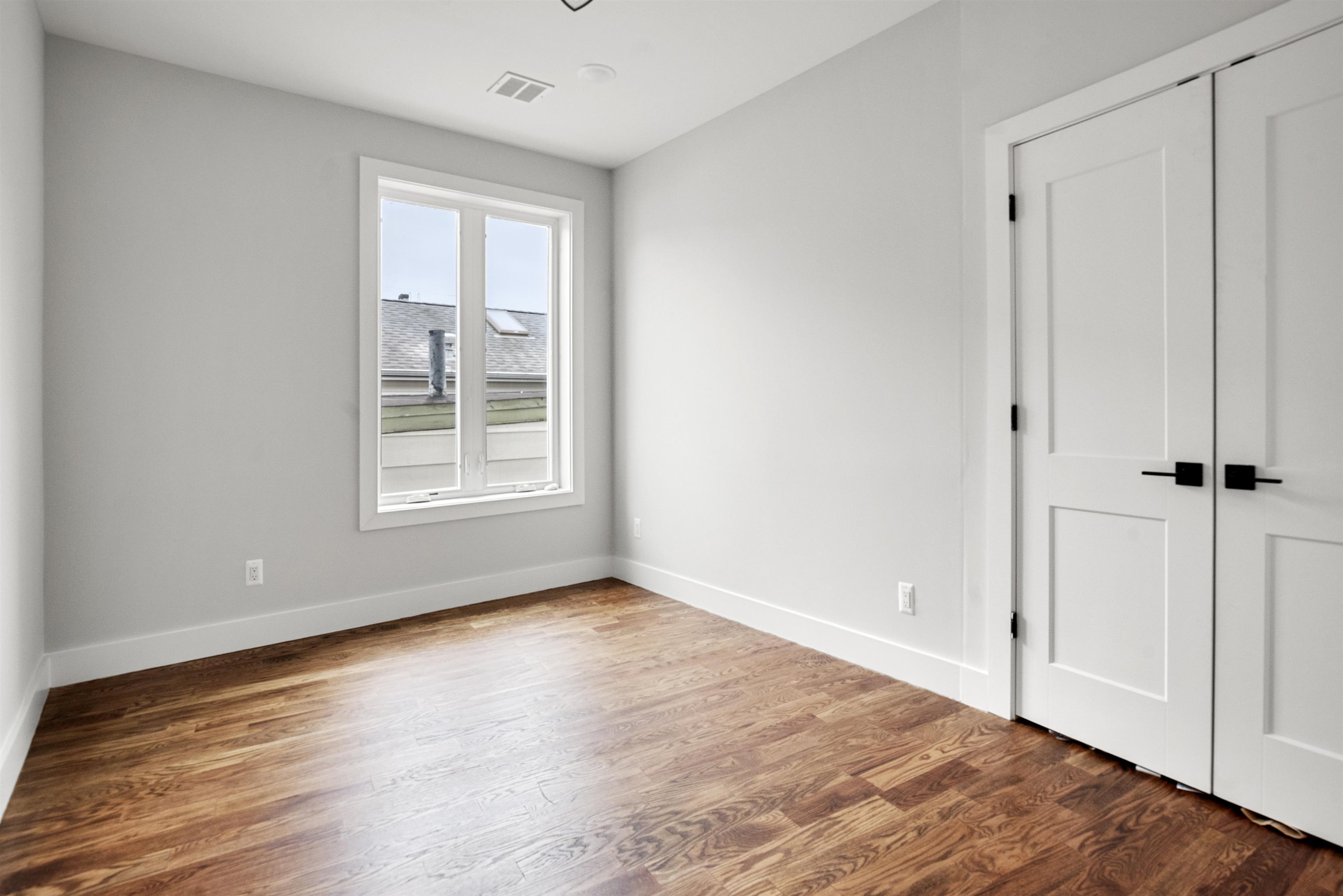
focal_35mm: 16
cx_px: 672
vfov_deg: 73.8
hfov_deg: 96.7
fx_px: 597
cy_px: 448
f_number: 9
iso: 800
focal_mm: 16
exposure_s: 1/13
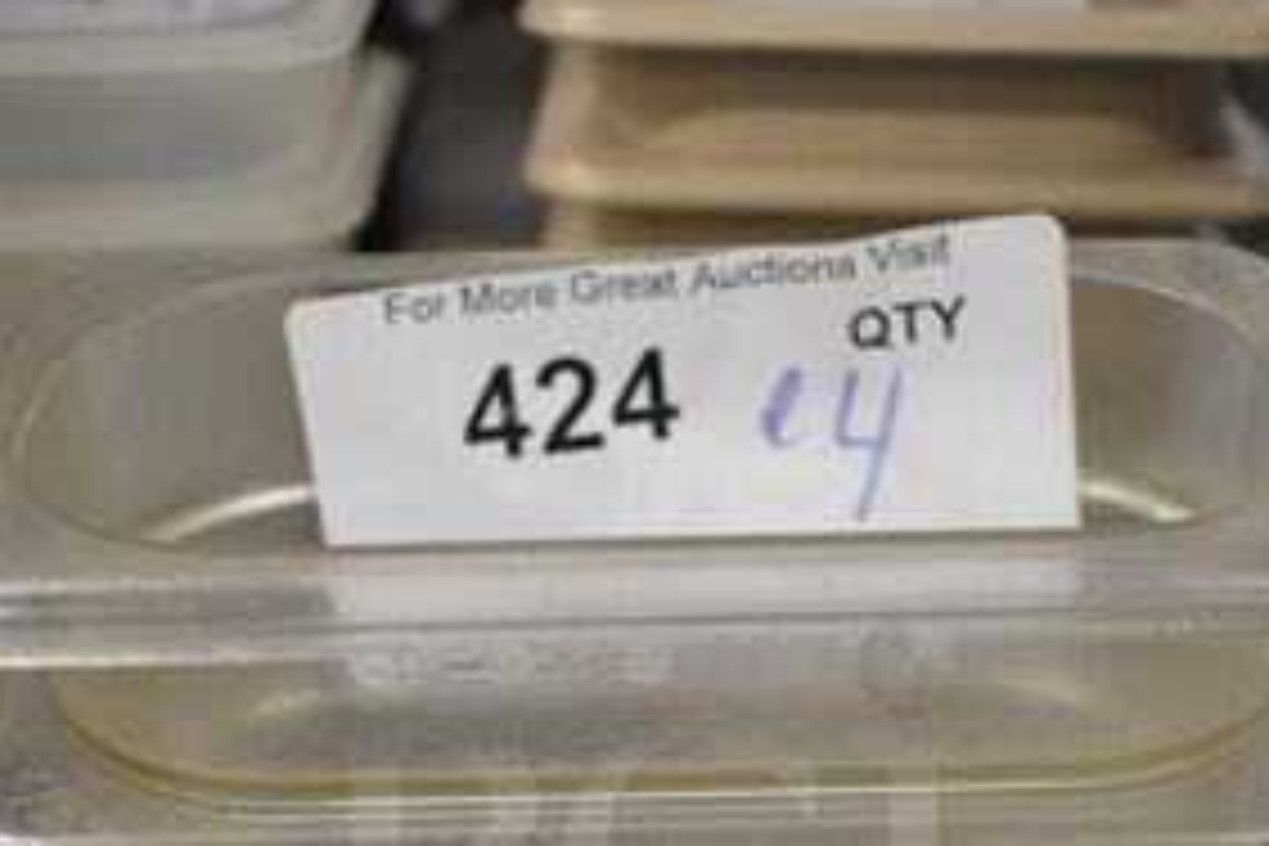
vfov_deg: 20.3
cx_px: 648
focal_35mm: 65
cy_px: 846
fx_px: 2291
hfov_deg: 31.0
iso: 2000
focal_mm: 20
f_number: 3.5
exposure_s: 1/125
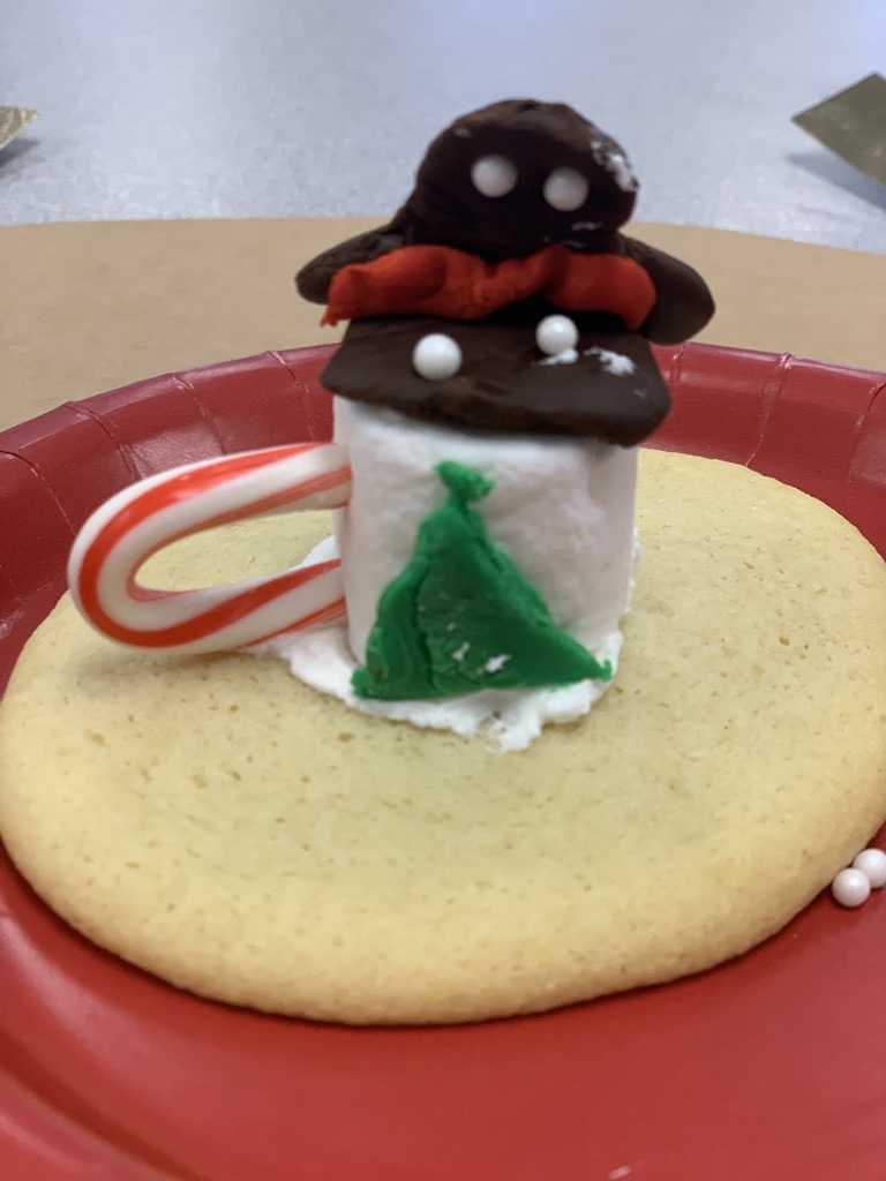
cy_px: 590
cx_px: 443
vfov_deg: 36.8
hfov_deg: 28.0
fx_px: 1775
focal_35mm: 52
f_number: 2.4
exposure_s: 1/86
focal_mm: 6
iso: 125
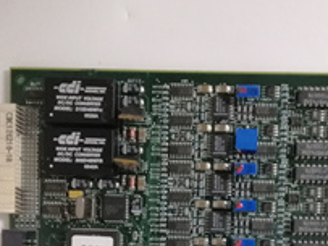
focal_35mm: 64
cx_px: 205
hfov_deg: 30.2
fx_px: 606
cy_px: 268
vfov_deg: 21.7
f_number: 2.2
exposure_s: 1/33.3
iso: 400
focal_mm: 3.81
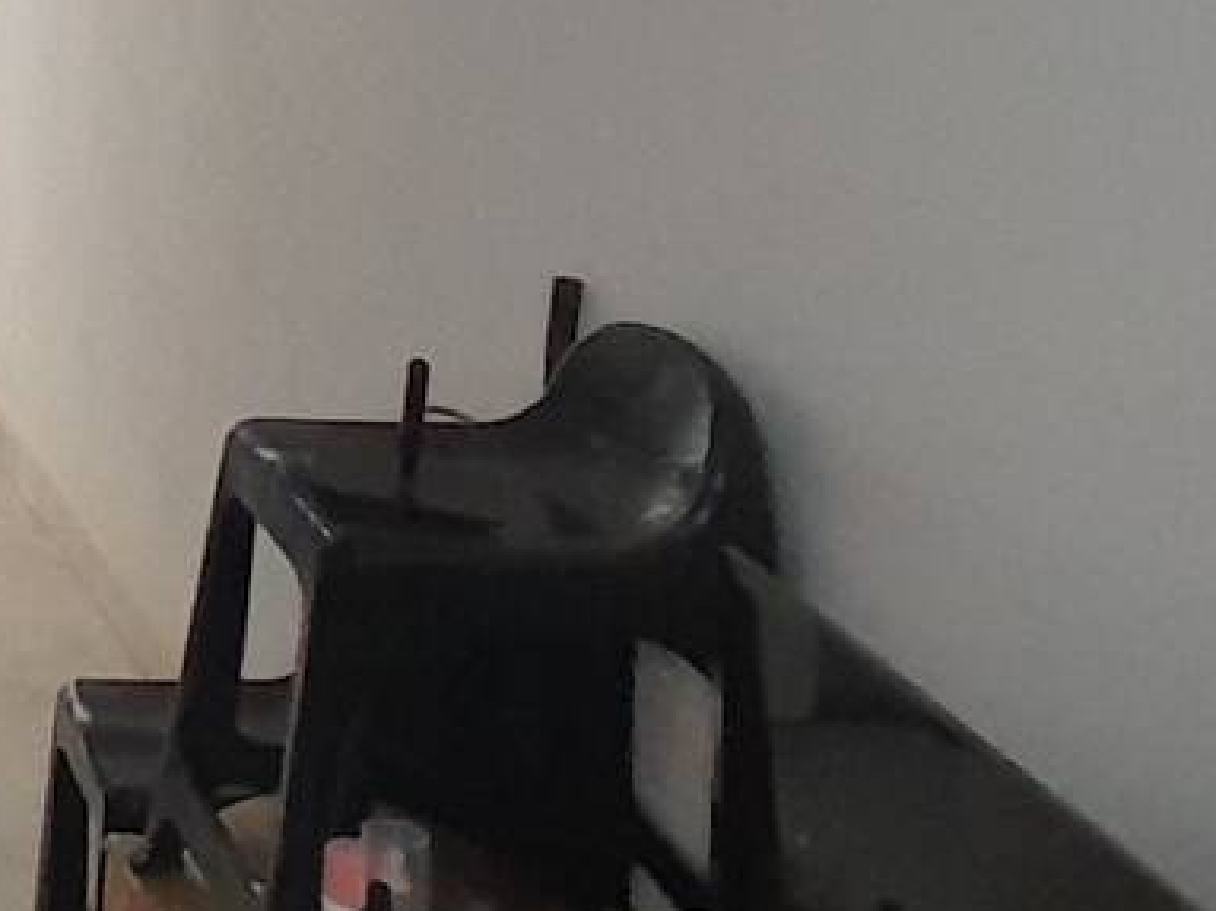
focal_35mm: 64
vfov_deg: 20.7
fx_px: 2248
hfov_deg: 21.4
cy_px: -302
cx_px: -908
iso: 125
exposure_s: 1/40
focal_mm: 1.46
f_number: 2.2
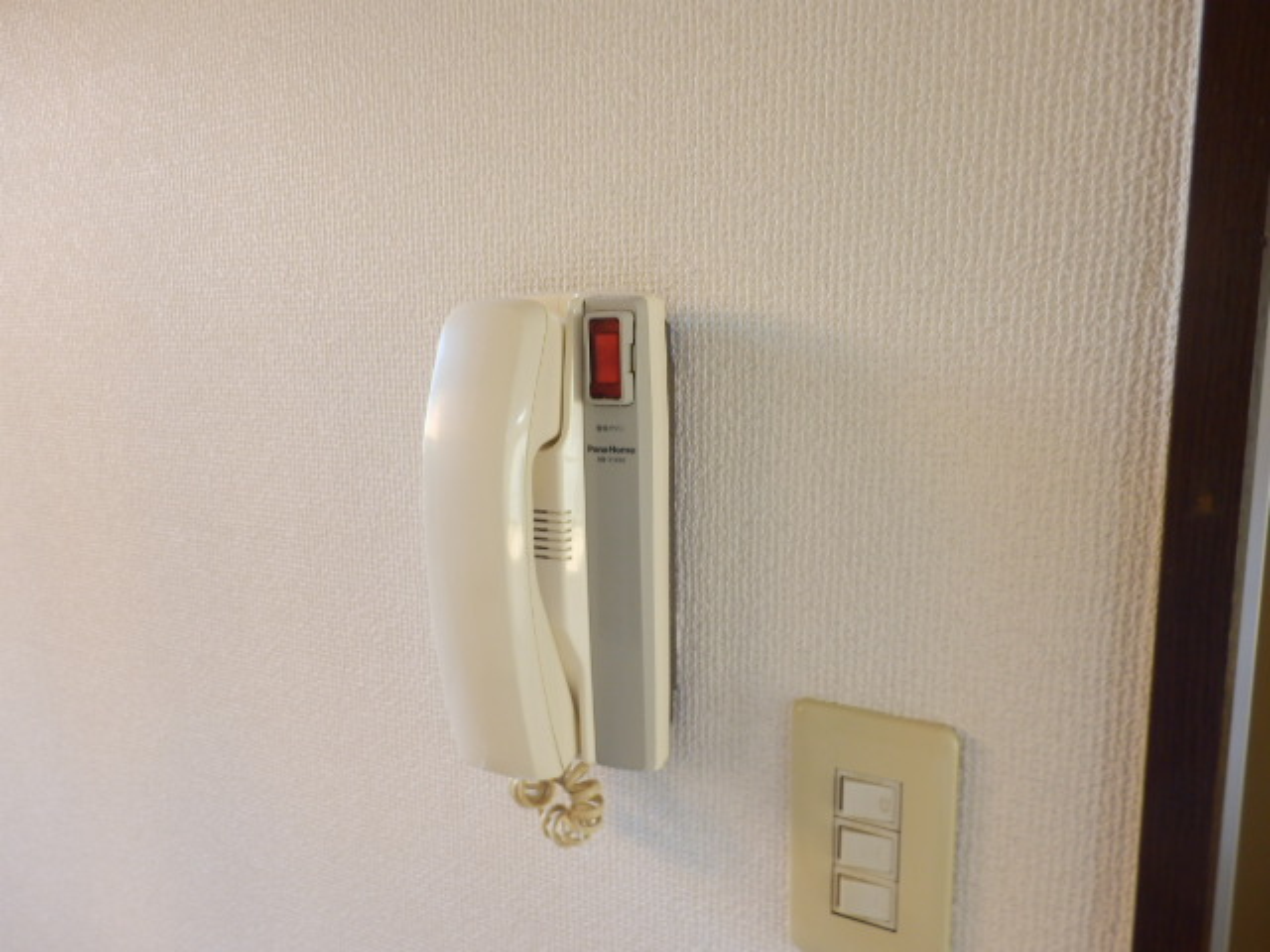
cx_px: 635
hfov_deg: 71.6
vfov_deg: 56.8
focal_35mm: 24
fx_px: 881
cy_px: 476
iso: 125
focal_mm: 4.2
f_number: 3
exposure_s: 1/30
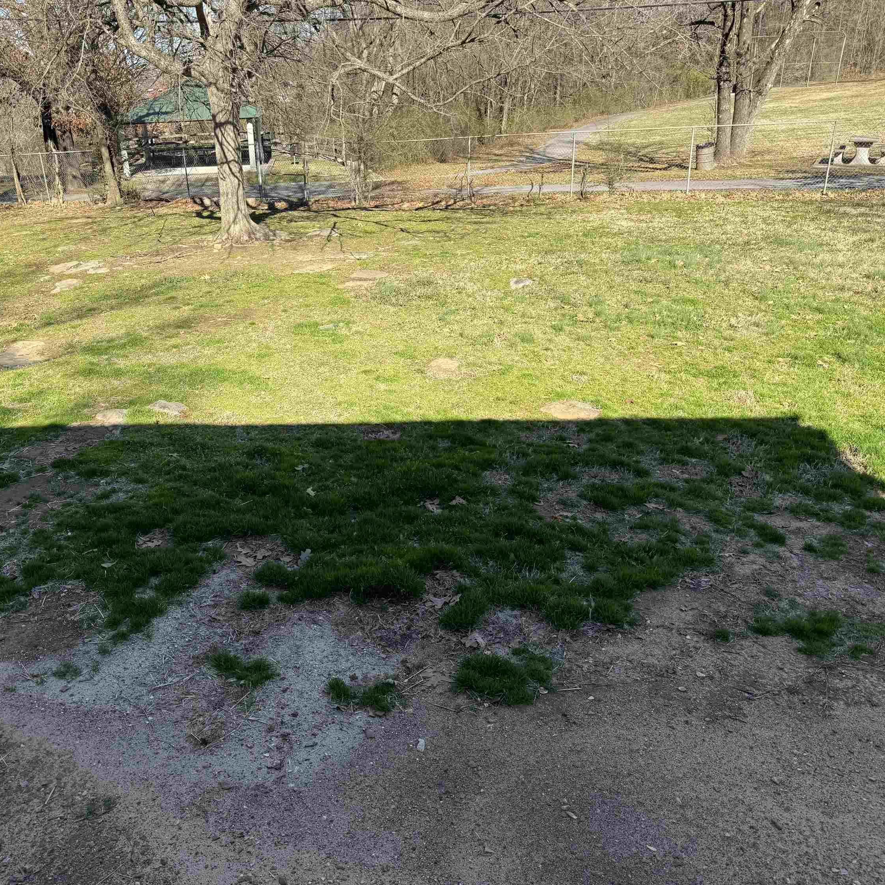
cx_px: 344
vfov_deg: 55.6
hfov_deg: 55.1
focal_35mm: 29
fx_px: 839
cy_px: 434
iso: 80
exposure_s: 1/2174
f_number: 1.78
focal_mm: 6.86
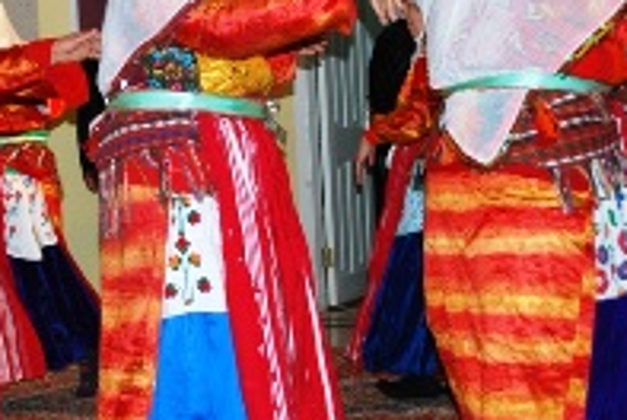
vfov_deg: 16.1
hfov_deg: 23.6
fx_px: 1485
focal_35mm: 85
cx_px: 166
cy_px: 137
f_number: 4
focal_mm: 25
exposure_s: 1/60
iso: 200
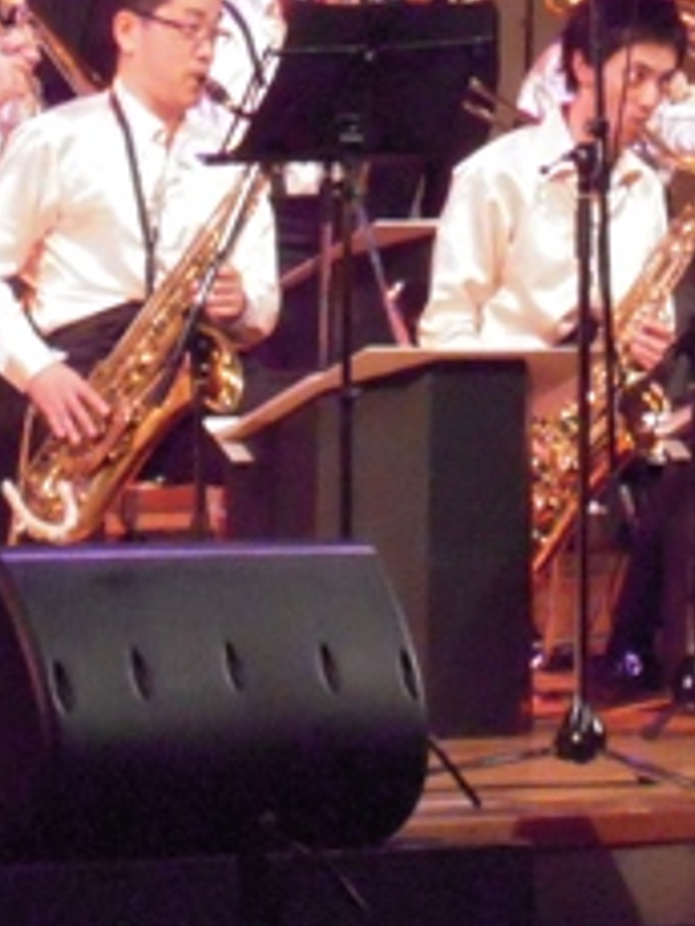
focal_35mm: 313
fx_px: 8371
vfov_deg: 6.3
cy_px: 182
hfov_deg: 4.7
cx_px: 675
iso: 1600
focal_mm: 20
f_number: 5.8
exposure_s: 1/40
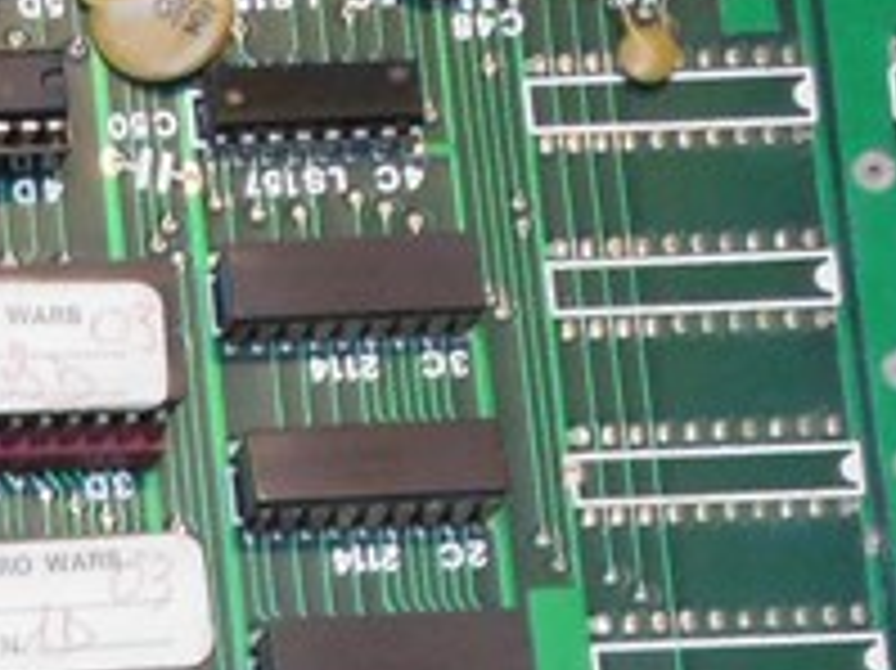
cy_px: 1691
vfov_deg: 7.1
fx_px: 5070
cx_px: -973
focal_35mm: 196
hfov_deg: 9.4
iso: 250
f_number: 3.6
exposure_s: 1/30
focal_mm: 6.8
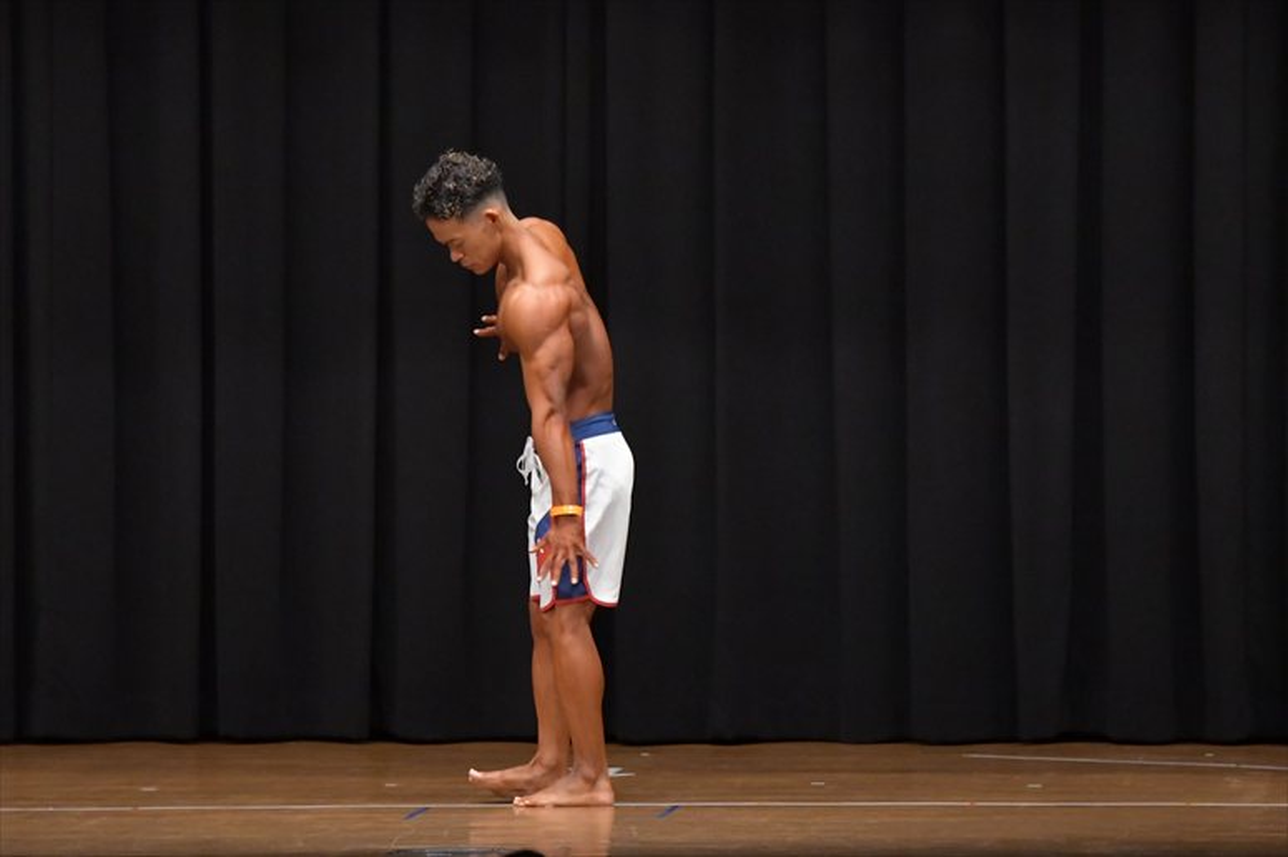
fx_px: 8583
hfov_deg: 8.6
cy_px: 428
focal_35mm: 240
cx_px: 644
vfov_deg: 5.7
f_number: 5.6
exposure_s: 1/400
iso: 6400
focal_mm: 160
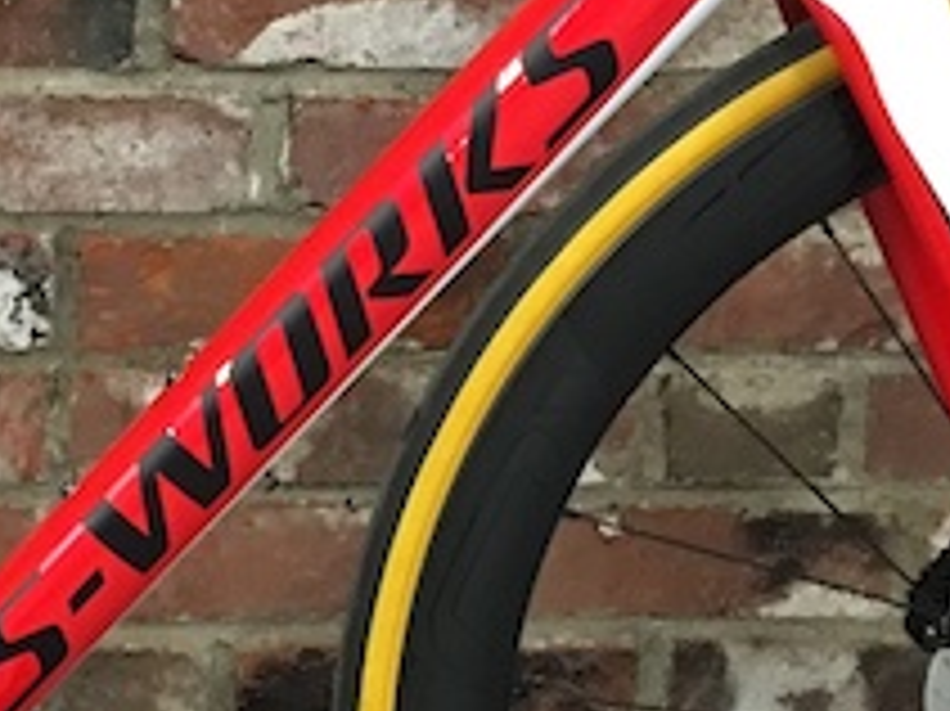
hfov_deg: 17.6
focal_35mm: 110
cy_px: 274
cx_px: 59
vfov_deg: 13.4
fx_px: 3017
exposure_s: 1/15
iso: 250
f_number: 2.2
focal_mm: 4.15
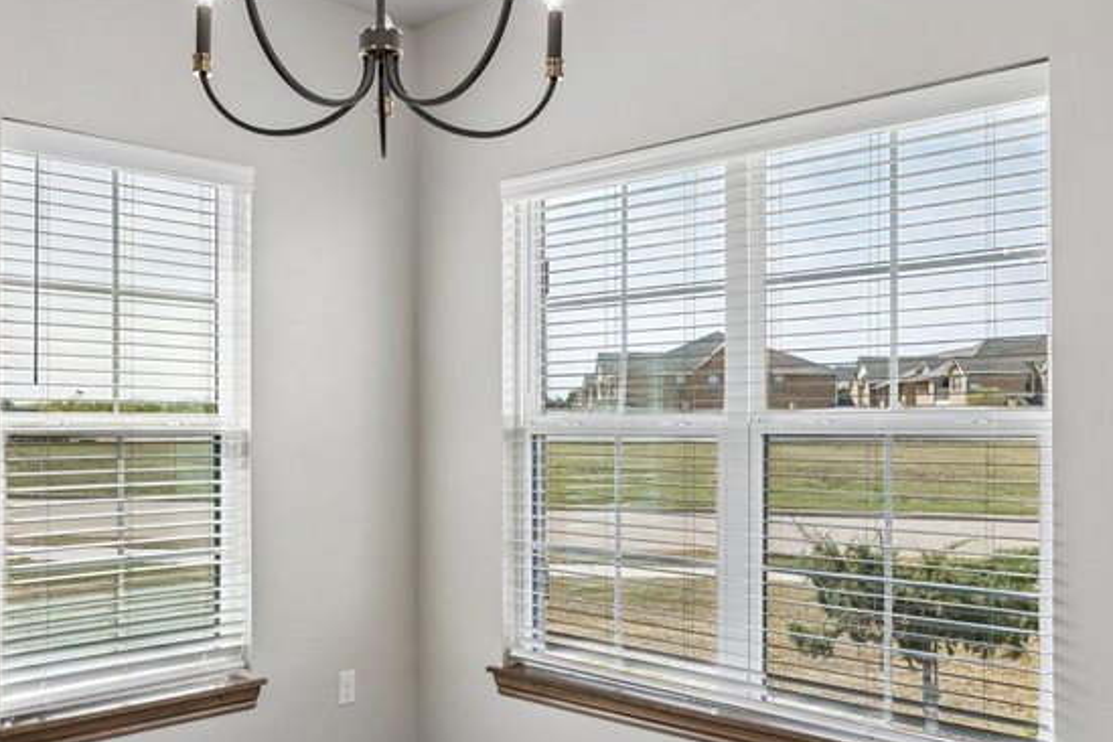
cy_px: 415
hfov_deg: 53.7
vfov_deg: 37.8
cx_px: 403
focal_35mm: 35
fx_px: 1082
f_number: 7.1
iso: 200
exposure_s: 1/200
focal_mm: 10
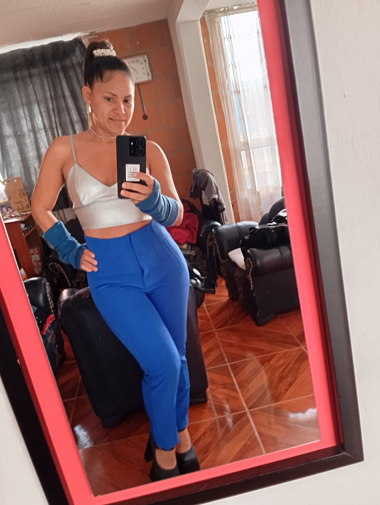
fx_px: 409
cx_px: 190
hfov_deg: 49.9
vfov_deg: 63.4
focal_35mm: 28
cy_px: 252
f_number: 1.8
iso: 1750
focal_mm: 4.22
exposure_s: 1/24
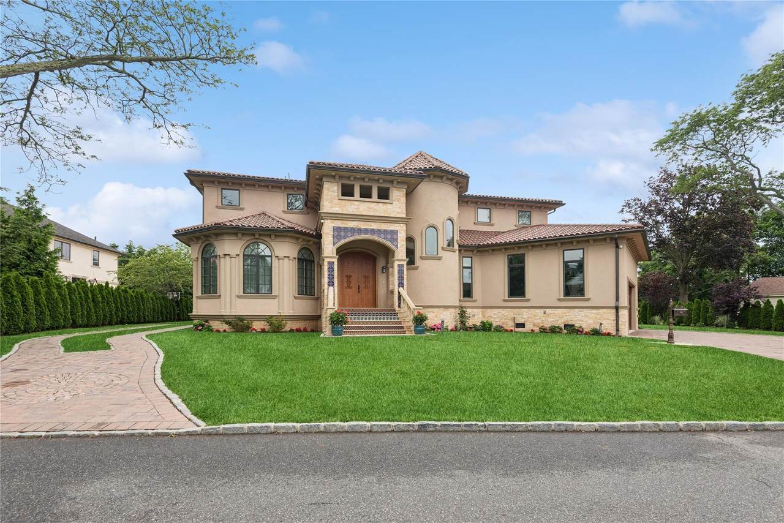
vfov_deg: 73.8
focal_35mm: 16
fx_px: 349
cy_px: 262
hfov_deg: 96.7
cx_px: 392
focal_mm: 16
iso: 200
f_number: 9
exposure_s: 1/125
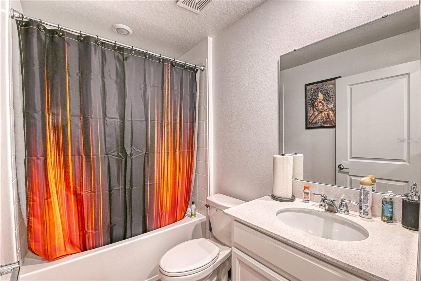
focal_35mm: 15
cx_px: 210
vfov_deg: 77.3
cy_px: 140
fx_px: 175
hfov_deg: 100.4
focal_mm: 15
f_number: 7.1
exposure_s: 1/320
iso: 2500
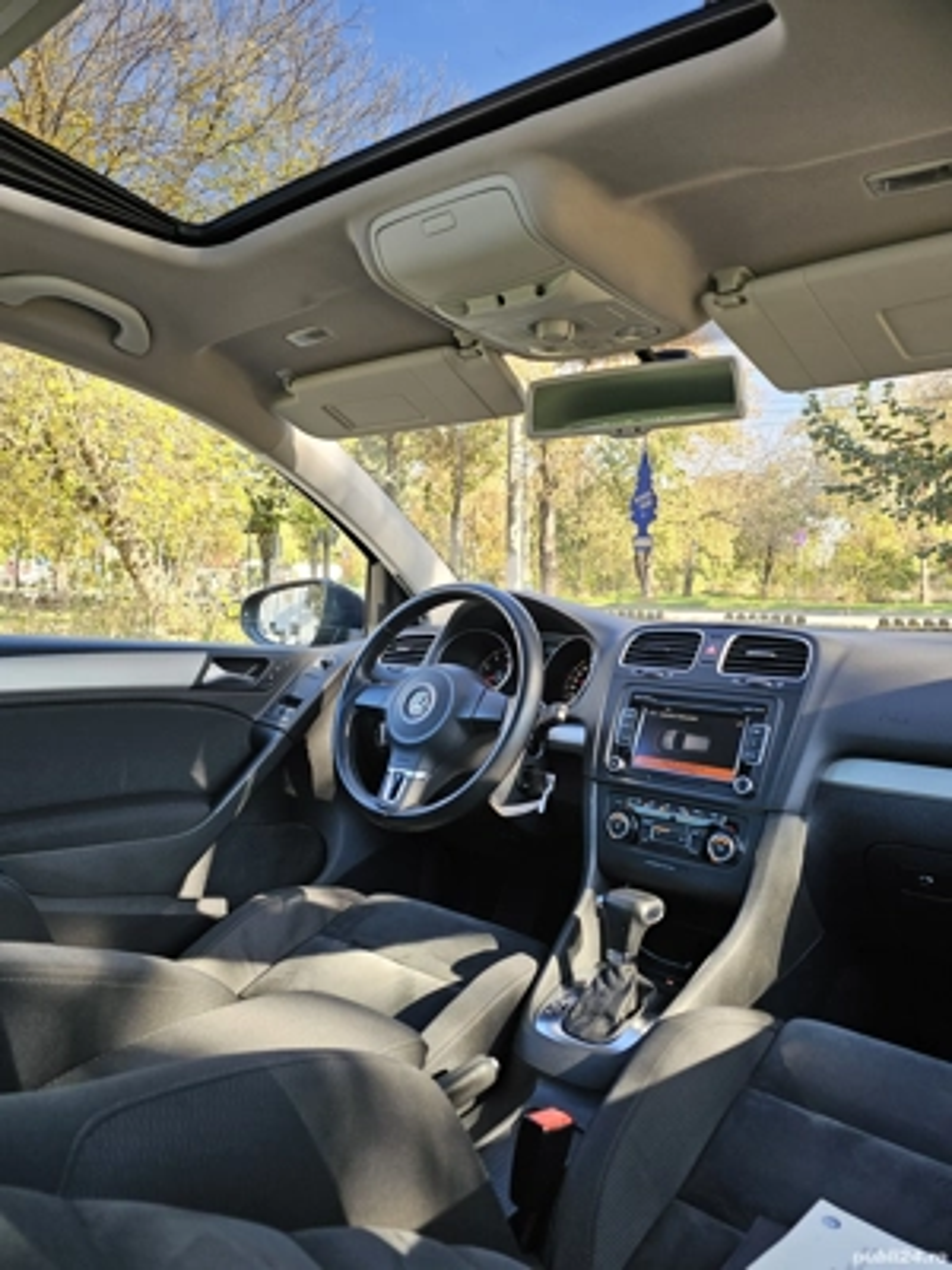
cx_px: 476
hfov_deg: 58.9
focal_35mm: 23
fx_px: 843
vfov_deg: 73.9
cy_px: 635
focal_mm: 6.3
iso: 64
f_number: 1.7
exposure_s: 1/182
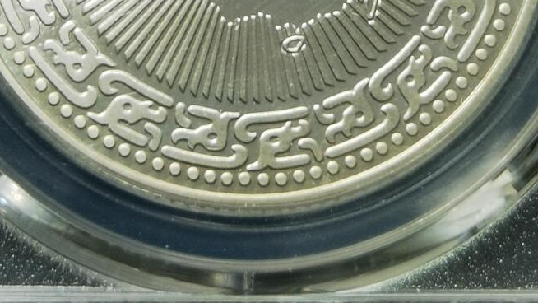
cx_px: 257
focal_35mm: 177
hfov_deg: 12.2
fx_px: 2525
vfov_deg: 6.7
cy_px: -224
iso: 50
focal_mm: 6.67
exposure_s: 1/100
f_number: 1.9
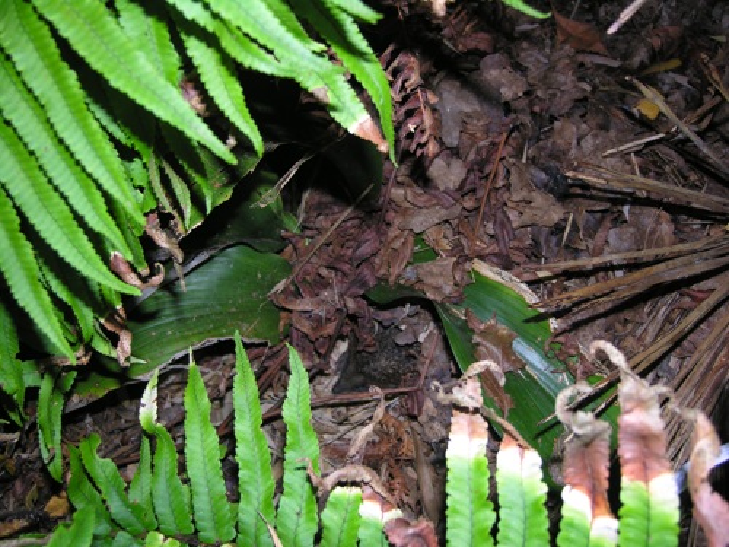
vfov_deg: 41.8
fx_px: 716
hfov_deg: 54.0
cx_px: 364
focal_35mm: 34
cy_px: 274
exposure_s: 1/60.1
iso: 50
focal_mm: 8.7
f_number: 3
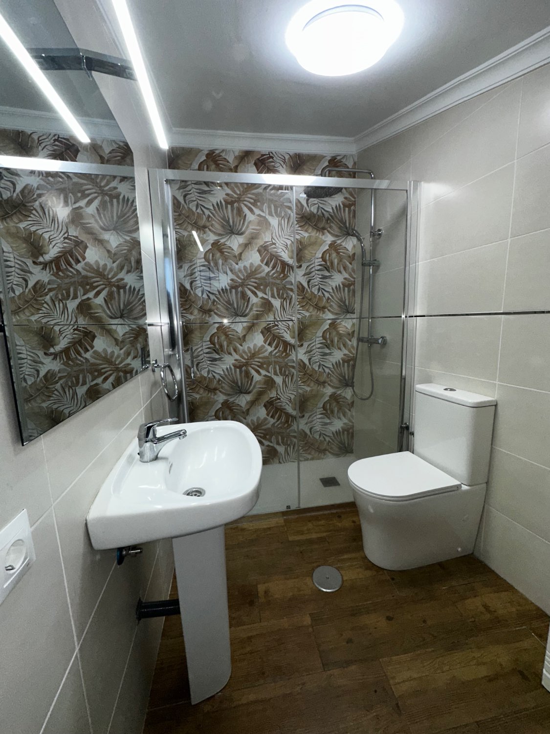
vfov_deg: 102.1
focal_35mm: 14
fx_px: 297
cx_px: 275
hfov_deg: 85.7
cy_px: 367
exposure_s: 1/122
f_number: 2.2
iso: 64
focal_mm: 2.22
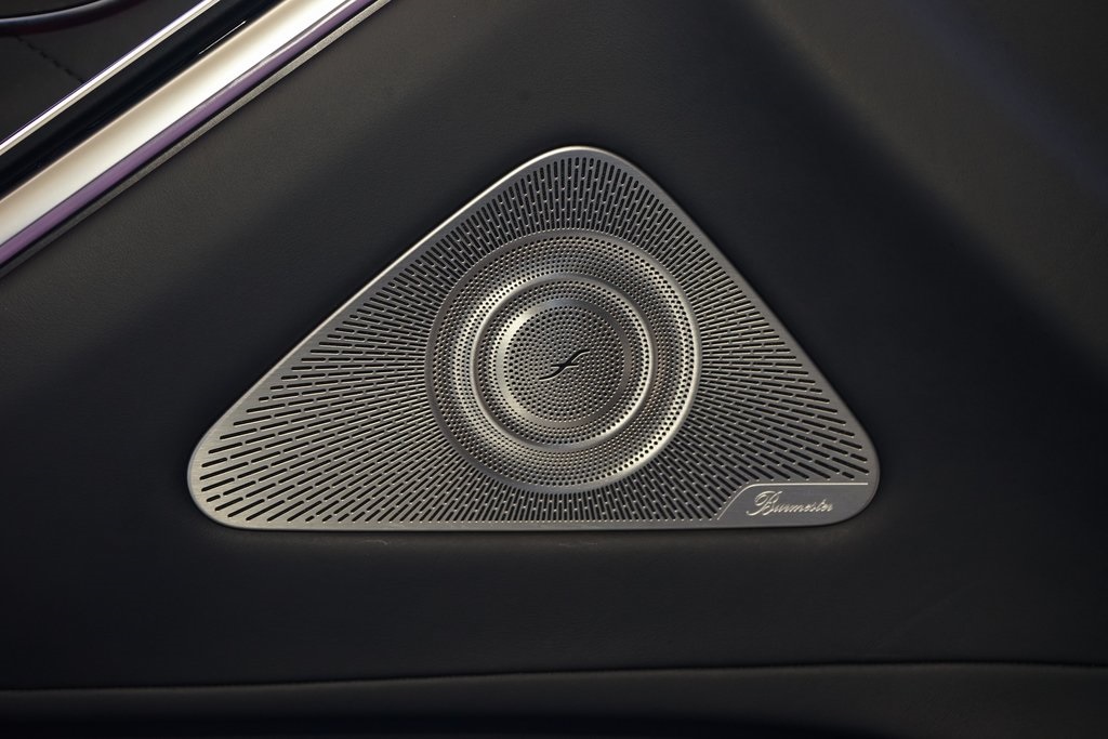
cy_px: 370
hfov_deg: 38.2
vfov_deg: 26.0
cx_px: 554
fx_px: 1601
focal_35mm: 52
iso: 1000
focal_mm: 52
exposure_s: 1/40
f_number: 8
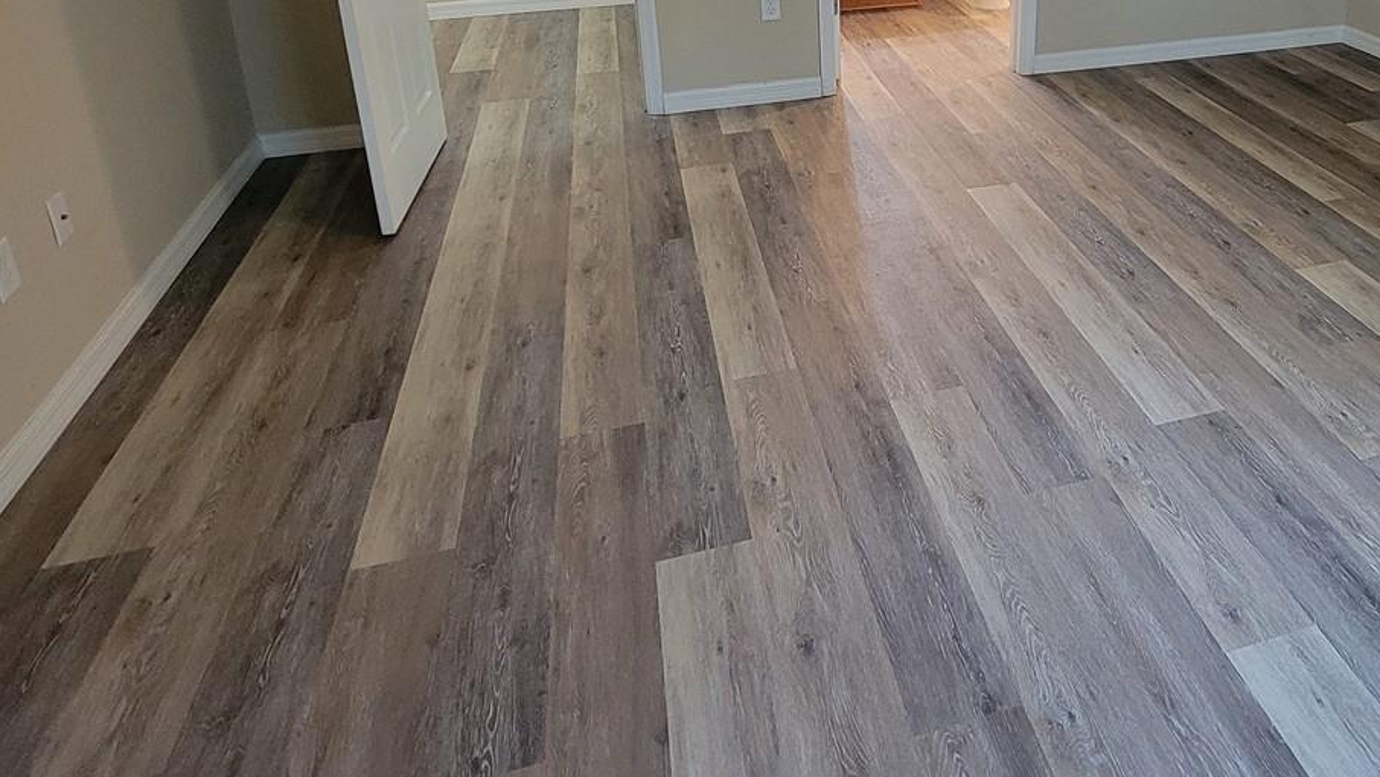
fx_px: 915
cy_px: 12
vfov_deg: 40.6
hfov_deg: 71.8
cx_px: 925
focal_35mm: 25
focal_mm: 2.2
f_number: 2.2
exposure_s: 1/30
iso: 320
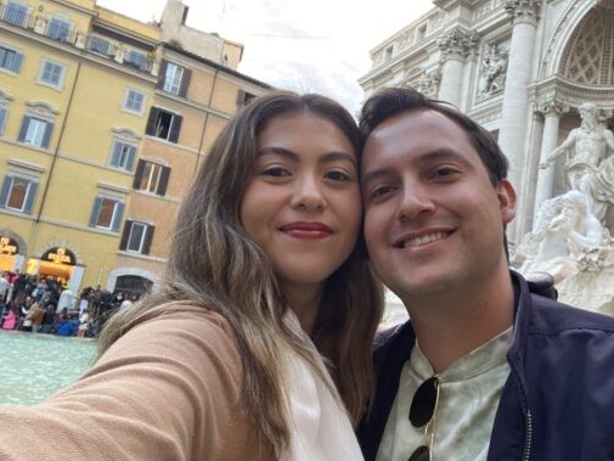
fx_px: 621
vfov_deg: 40.7
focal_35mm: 35
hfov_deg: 50.5
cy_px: 232
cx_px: 458
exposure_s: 1/60
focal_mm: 2.71
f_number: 2.2
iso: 250
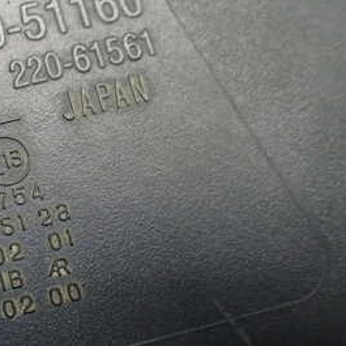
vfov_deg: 28.6
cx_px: -18
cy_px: 157
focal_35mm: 60
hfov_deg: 26.7
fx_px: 679
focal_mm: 5.4
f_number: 2.3
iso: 800
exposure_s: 1/125
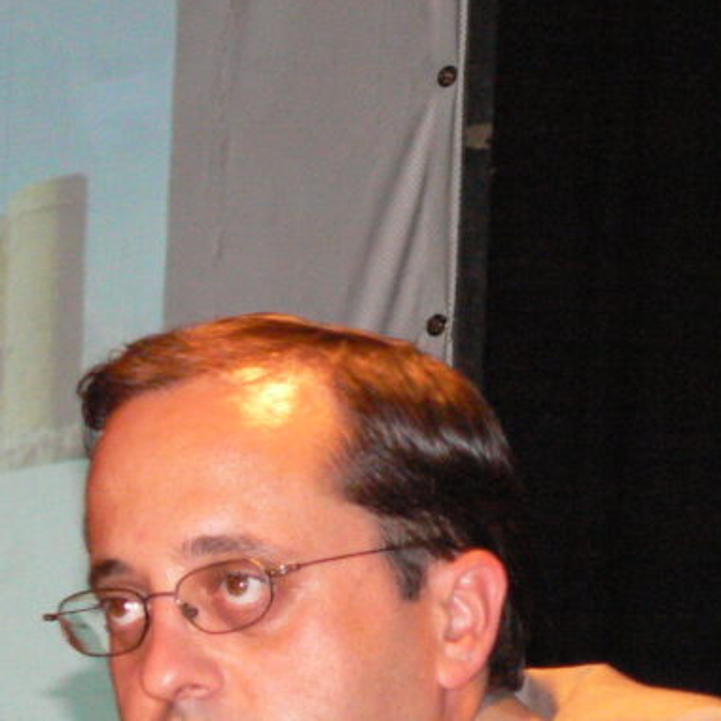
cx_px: -15
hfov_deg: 5.4
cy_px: 554
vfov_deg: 5.5
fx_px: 7564
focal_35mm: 321
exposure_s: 1/25
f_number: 3.3
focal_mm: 24.1
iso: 320
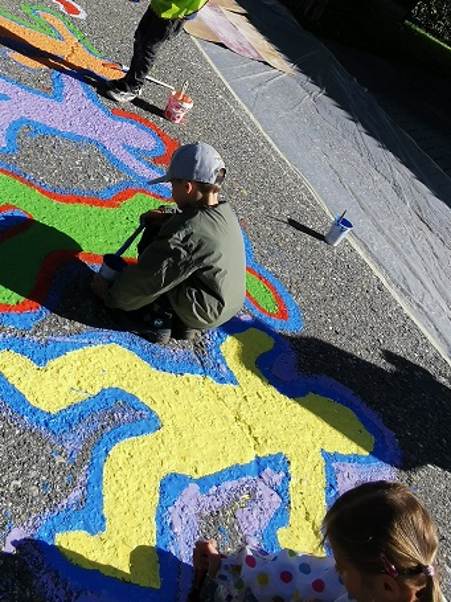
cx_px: 101
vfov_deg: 40.2
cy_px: 114
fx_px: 782
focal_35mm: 45
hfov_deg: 31.5
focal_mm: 2.35
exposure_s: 1/1171
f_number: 2.2
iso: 50
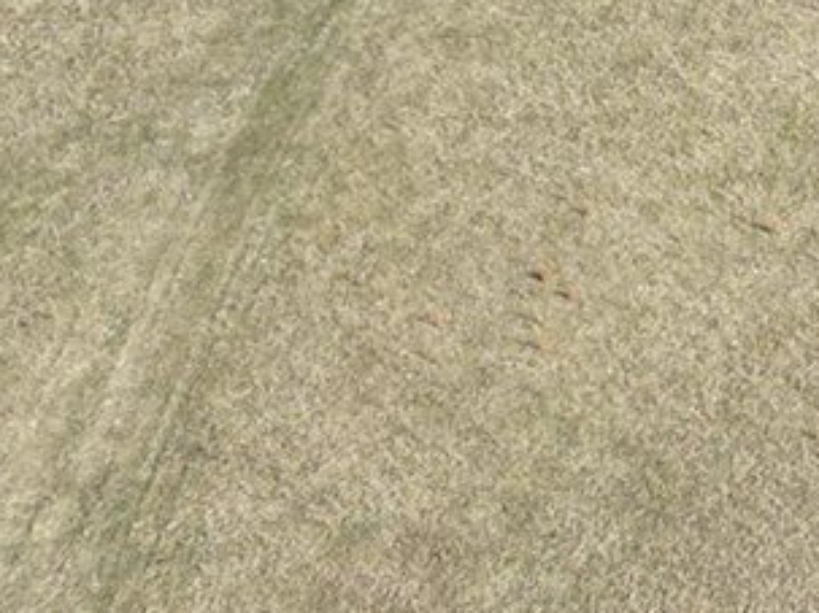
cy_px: -174
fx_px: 2838
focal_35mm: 120
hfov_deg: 15.3
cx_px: 1196
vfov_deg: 12.0
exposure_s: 1/1600
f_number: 1.7
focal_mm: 6.72
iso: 110
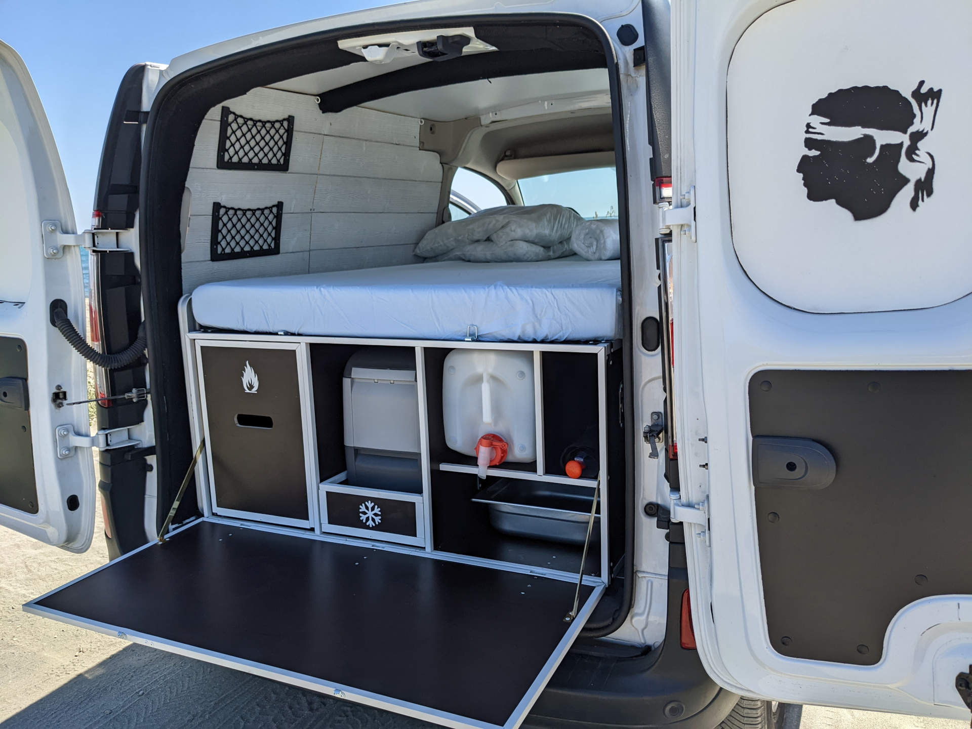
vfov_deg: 51.4
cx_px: 486
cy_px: 364
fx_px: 758
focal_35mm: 27
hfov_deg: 65.3
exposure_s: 1/2611
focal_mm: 4.38
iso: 62
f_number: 1.73
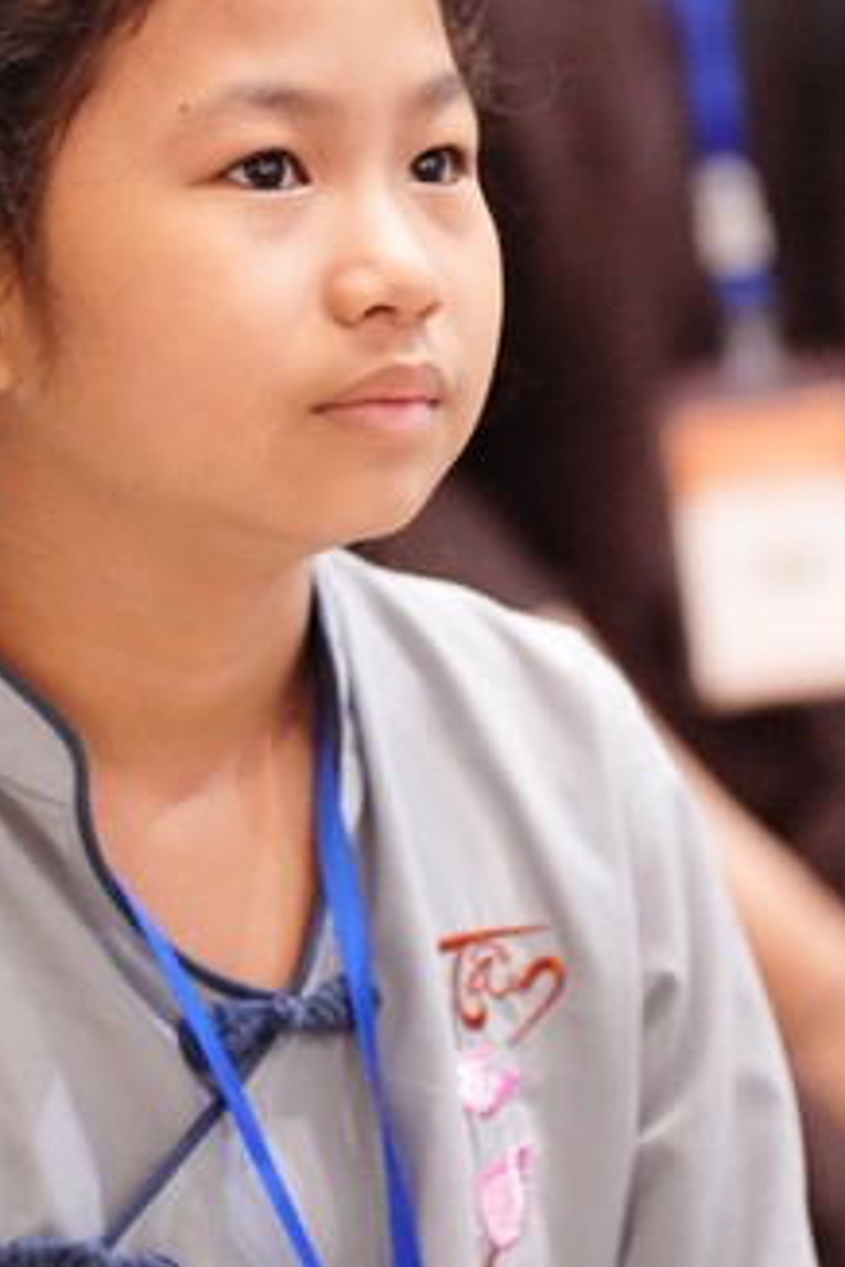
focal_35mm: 298
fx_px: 10491
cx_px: 242
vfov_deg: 6.9
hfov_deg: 4.6
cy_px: 573
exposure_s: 1/400
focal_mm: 150
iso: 20000
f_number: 2.8
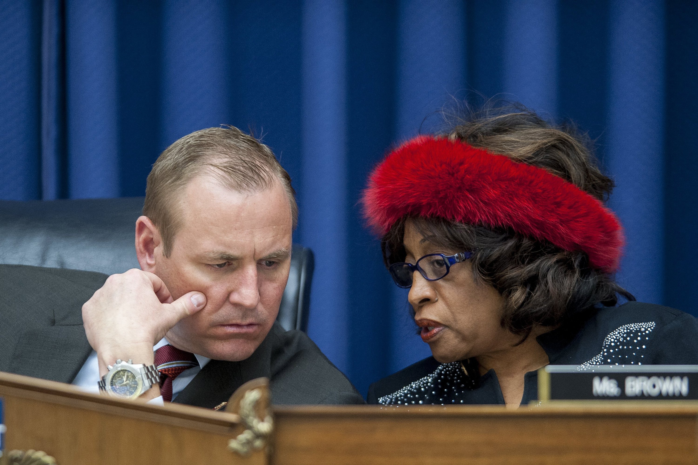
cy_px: 232
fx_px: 7750
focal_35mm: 400
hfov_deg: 5.2
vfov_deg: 3.4
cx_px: 349
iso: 1600
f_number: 2.8
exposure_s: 1/320
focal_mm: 400
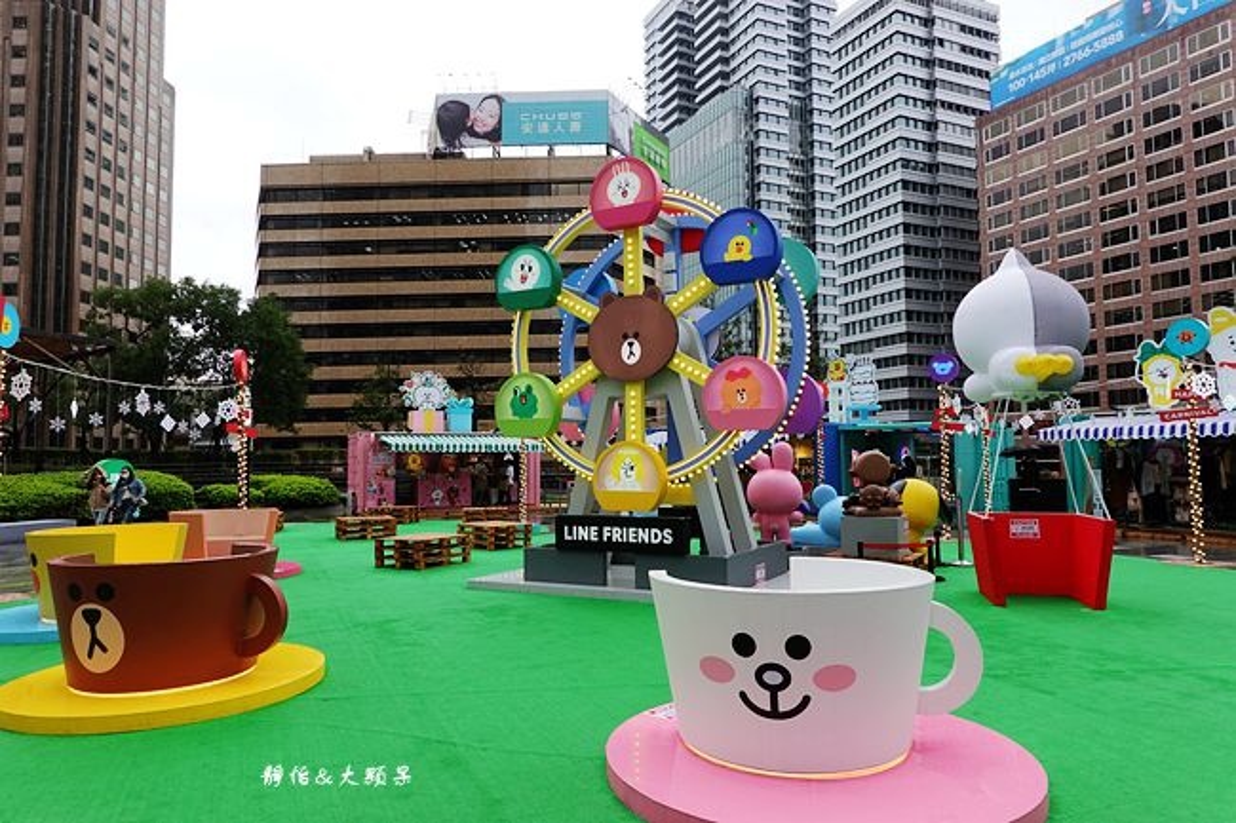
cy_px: 412
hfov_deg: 73.8
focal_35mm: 24
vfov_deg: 53.1
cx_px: 618
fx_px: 824
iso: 125
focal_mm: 9
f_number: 4
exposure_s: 1/200
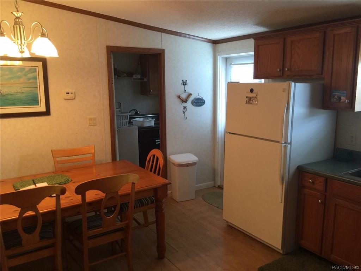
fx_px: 302
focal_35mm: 29
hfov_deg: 61.7
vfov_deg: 48.2
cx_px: 180
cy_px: 136
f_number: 2.2
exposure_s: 1/15
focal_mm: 4.15
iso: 50
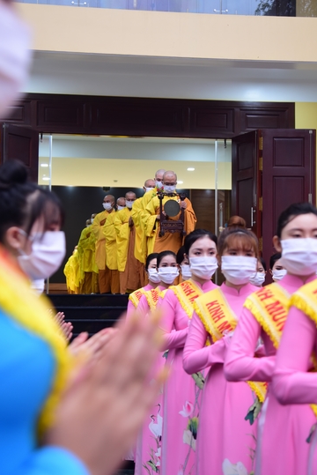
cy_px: 200
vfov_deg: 28.8
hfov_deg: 19.5
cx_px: 168
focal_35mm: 70
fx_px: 923
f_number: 4
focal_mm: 58
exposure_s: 1/40
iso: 640
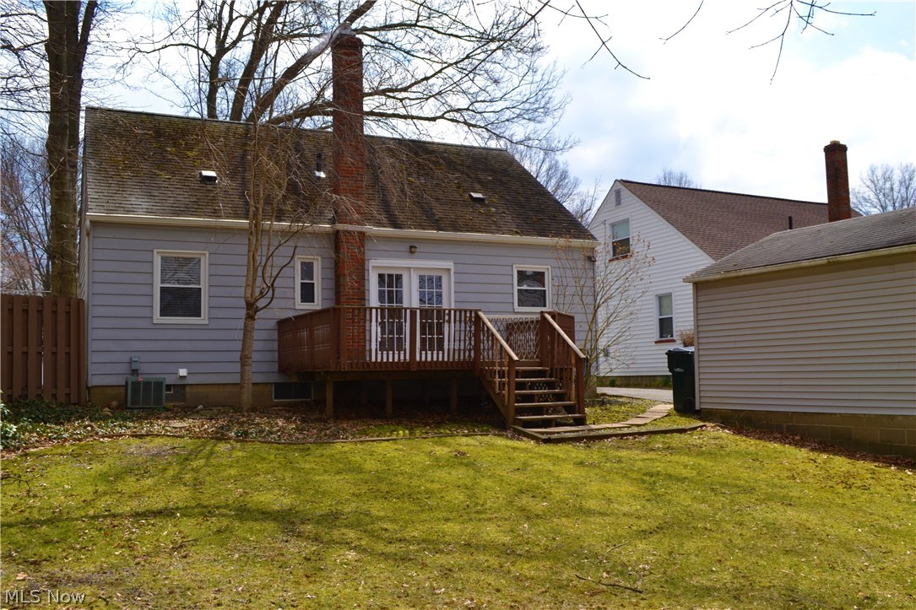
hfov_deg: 61.9
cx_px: 458
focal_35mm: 30
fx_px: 763
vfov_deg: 43.6
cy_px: 305
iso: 100
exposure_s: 1/200
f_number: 9
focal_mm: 20
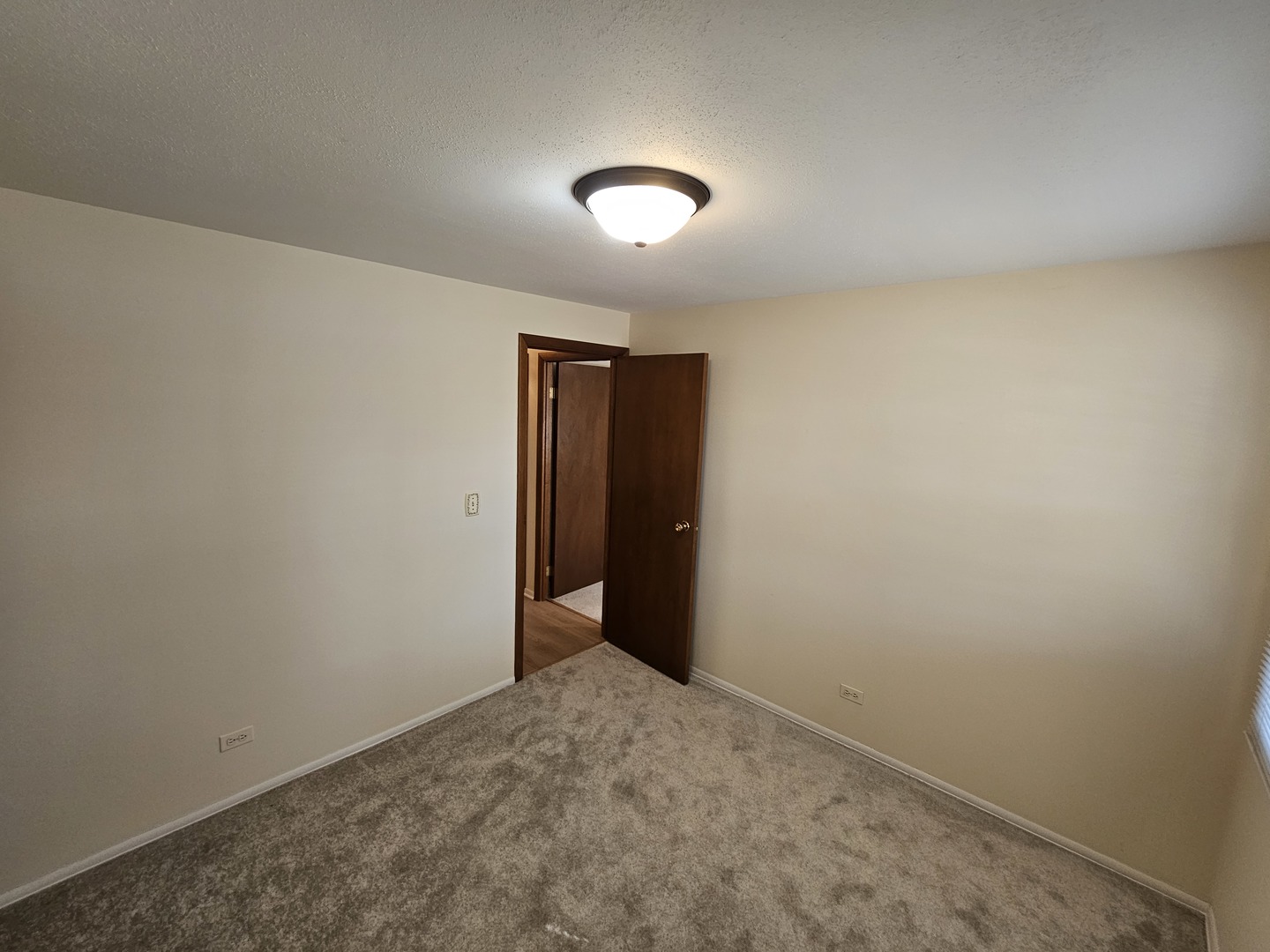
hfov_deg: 106.2
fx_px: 477
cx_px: 635
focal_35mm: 13
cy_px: 476
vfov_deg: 89.9
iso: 125
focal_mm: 2.2
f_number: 2.2
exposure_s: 1/60
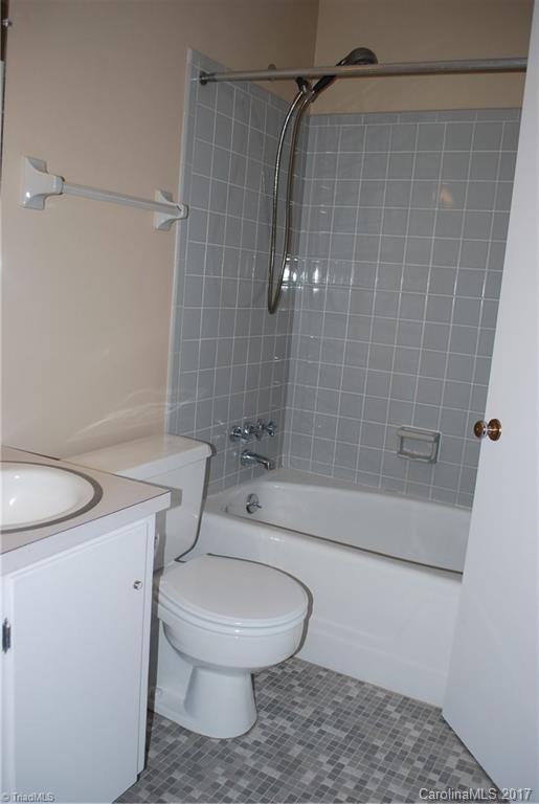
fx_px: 671
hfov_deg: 43.8
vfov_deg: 61.8
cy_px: 402
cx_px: 270
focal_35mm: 30
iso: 200
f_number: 3.8
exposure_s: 1/60
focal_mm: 20
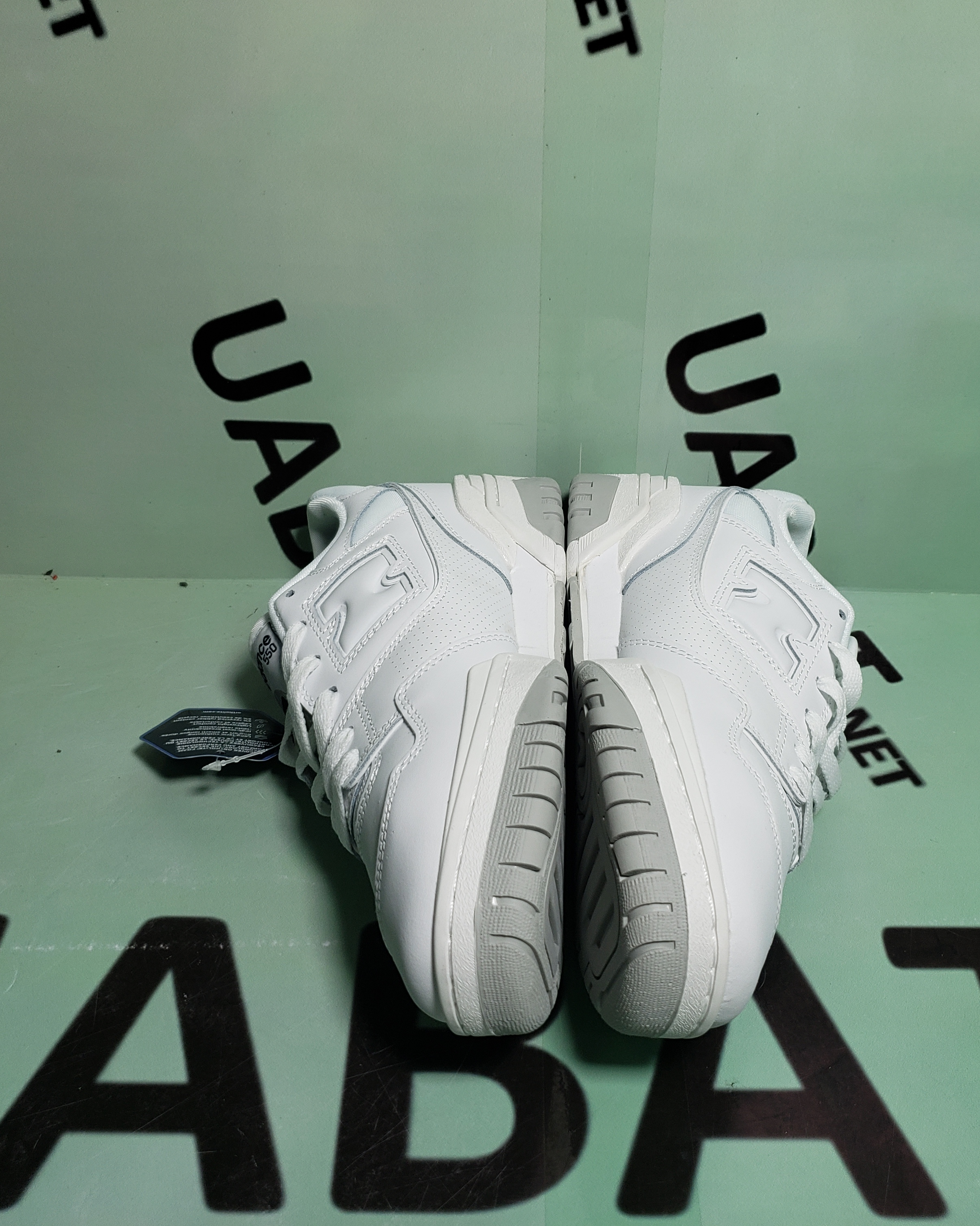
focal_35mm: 34
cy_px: 613
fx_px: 1233
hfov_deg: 43.3
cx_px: 553
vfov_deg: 52.8
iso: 50
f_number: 1.5
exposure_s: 1/525
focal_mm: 4.3
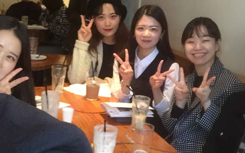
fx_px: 367
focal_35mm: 55
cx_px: 120
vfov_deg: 23.5
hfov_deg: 36.9
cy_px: 85
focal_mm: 2.65
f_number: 2.2
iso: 100
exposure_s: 1/30
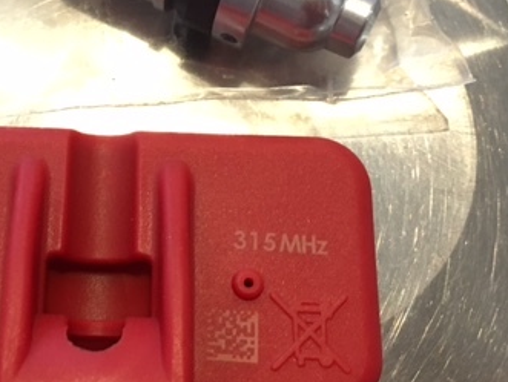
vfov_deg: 26.1
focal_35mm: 56
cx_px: 104
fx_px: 823
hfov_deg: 33.4
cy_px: 141
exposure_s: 1/24
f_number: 2.2
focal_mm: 4.15
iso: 200
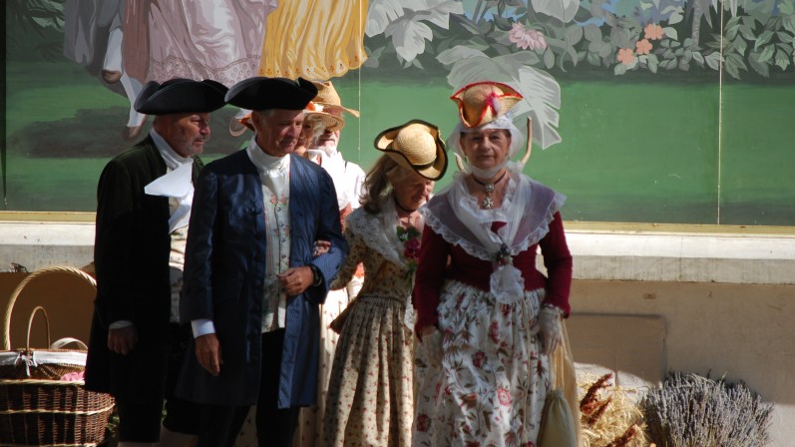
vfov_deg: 4.4
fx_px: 5828
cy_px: 189
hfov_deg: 7.8
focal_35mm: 277
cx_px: 398
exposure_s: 1/500
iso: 200
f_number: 5.6
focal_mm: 175
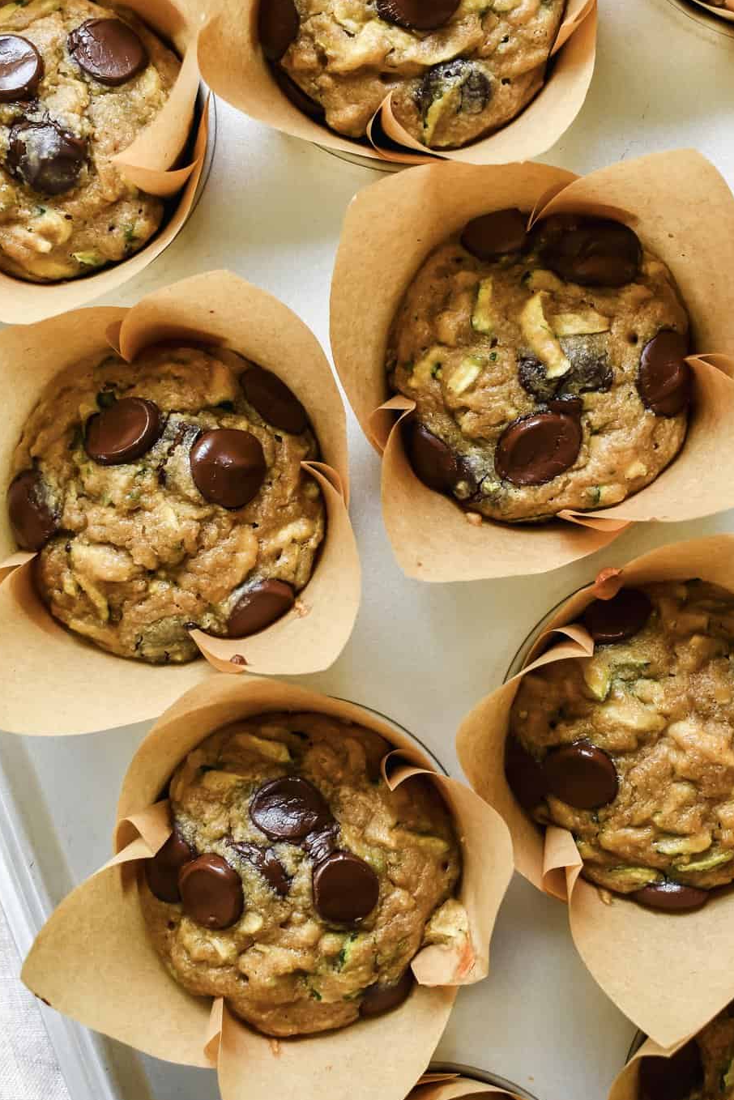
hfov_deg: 25.2
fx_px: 1640
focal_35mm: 54
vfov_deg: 37.0
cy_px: 480
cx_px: 450
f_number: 5.6
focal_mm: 27
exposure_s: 1/125
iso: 220
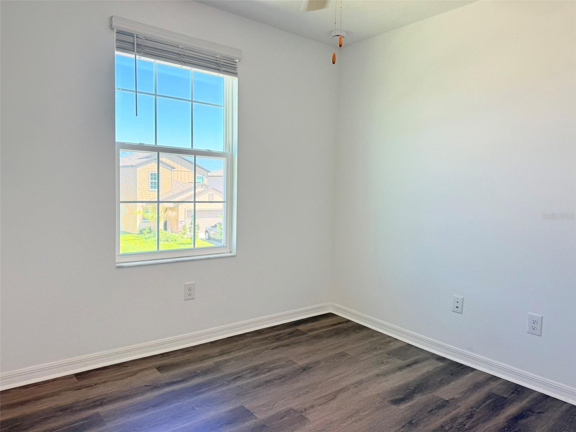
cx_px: 288
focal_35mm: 24
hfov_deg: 71.6
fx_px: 399
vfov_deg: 56.8
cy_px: 216
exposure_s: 1/319
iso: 100
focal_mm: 6.76
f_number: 1.78
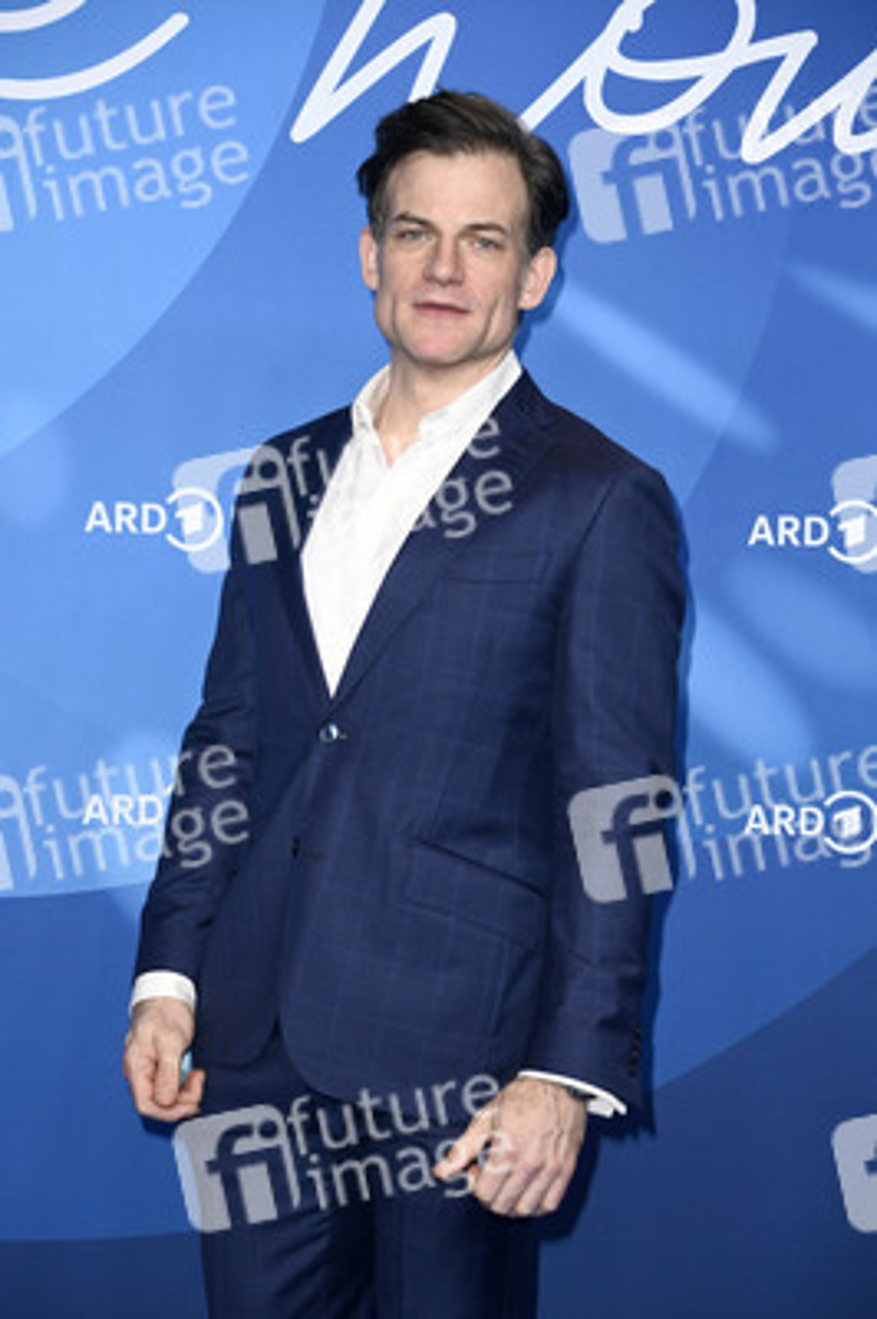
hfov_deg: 13.0
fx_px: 3843
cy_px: 660
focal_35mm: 105
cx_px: 438
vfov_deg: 19.5
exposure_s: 1/250
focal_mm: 105
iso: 800
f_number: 5.6
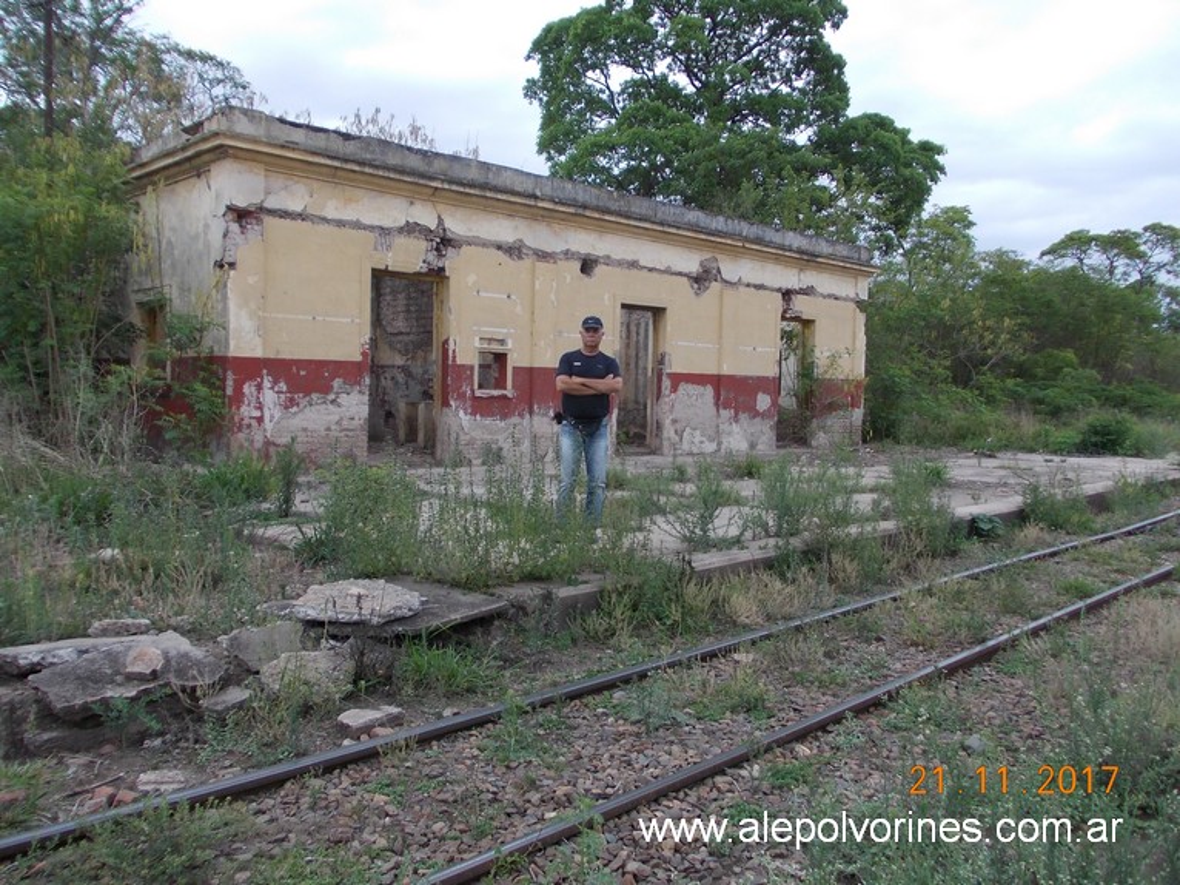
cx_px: 590
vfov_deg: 49.7
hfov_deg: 63.5
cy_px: 442
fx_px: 954
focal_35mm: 28
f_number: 2.7
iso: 80
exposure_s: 1/100
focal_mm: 4
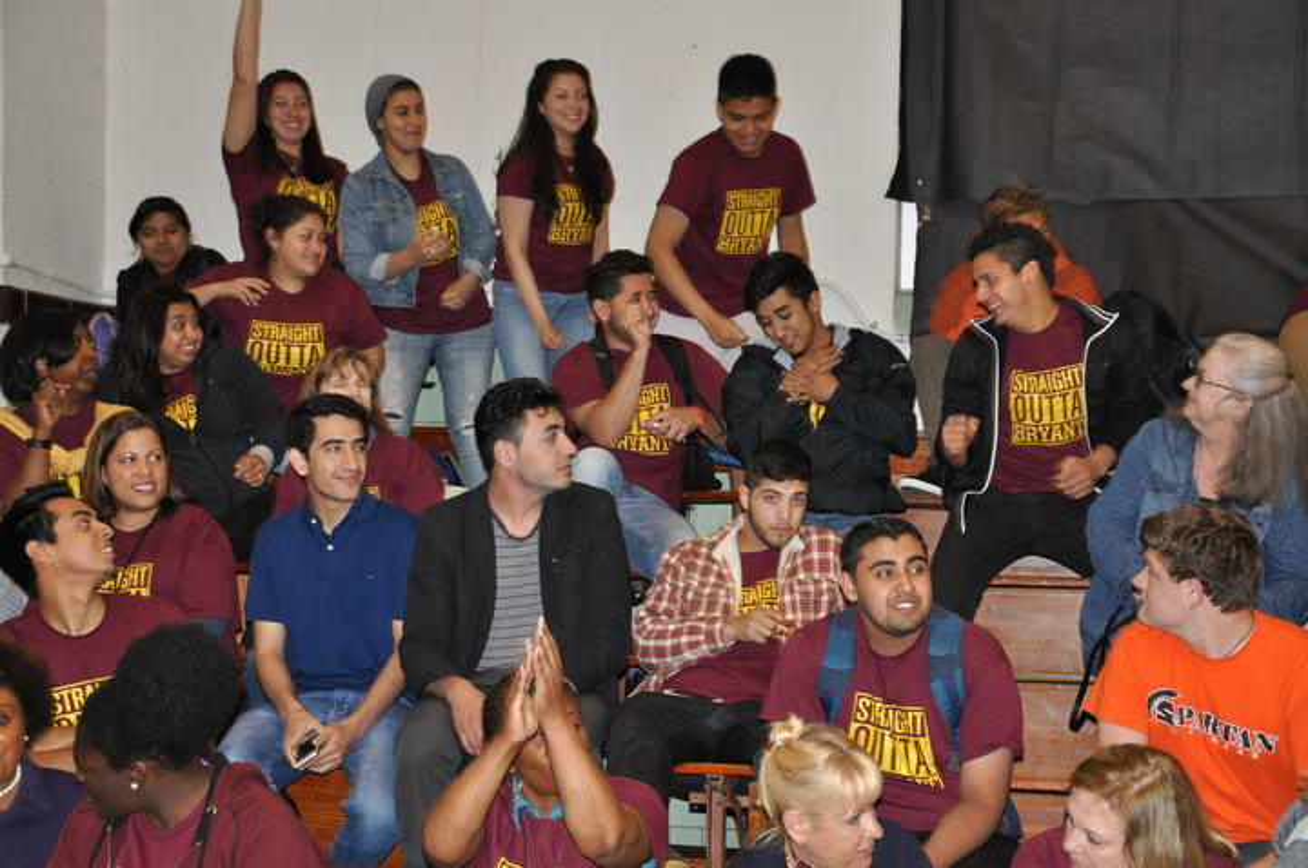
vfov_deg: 20.1
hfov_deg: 29.9
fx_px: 2449
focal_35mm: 68
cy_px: 434
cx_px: 654
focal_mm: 45
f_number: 4.8
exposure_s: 1/60
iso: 800
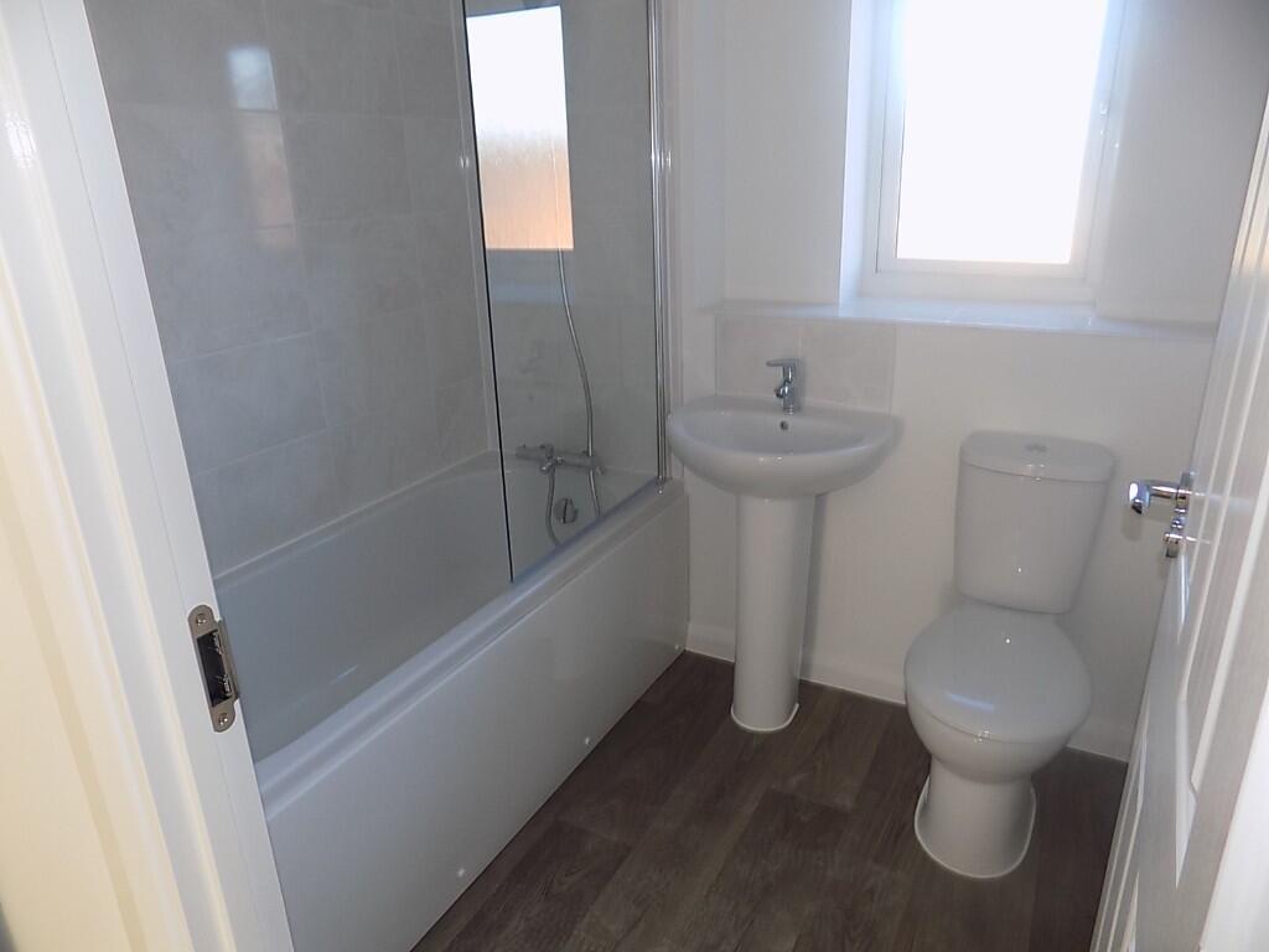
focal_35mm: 23
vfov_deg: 58.9
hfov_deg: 73.9
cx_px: 634
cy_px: 476
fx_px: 843
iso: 100
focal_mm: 4
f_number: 3.1
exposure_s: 1/30
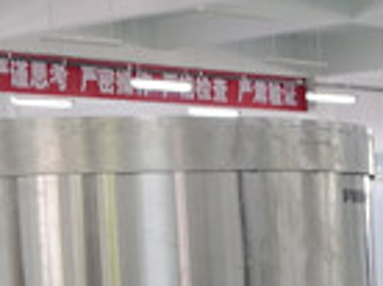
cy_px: 428
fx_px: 1734
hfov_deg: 12.5
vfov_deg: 9.2
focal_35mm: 157
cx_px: 339
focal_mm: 5.58
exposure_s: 1/50
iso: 125
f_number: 1.8
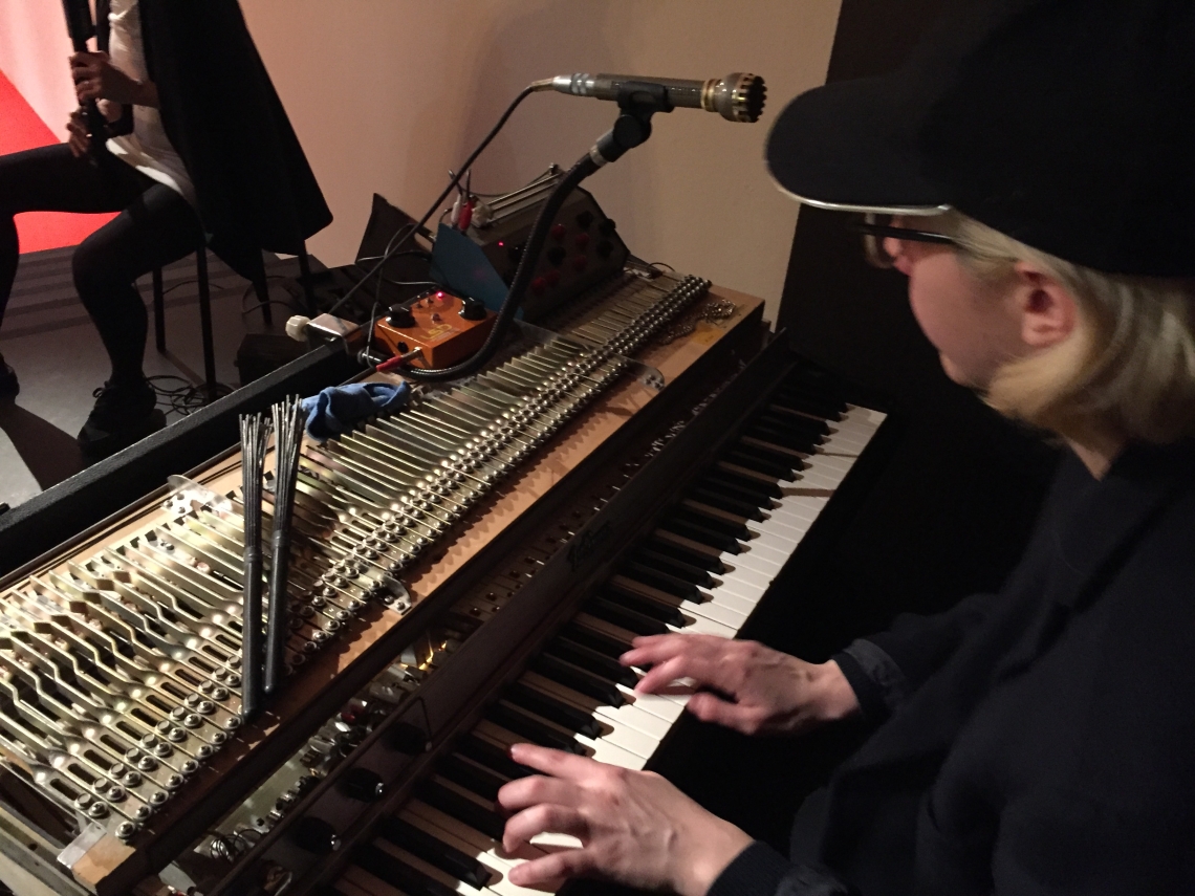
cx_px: 598
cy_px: 448
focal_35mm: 29
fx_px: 1001
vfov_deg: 48.2
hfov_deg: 61.7
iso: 500
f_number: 2.2
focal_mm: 4.15
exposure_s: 1/17
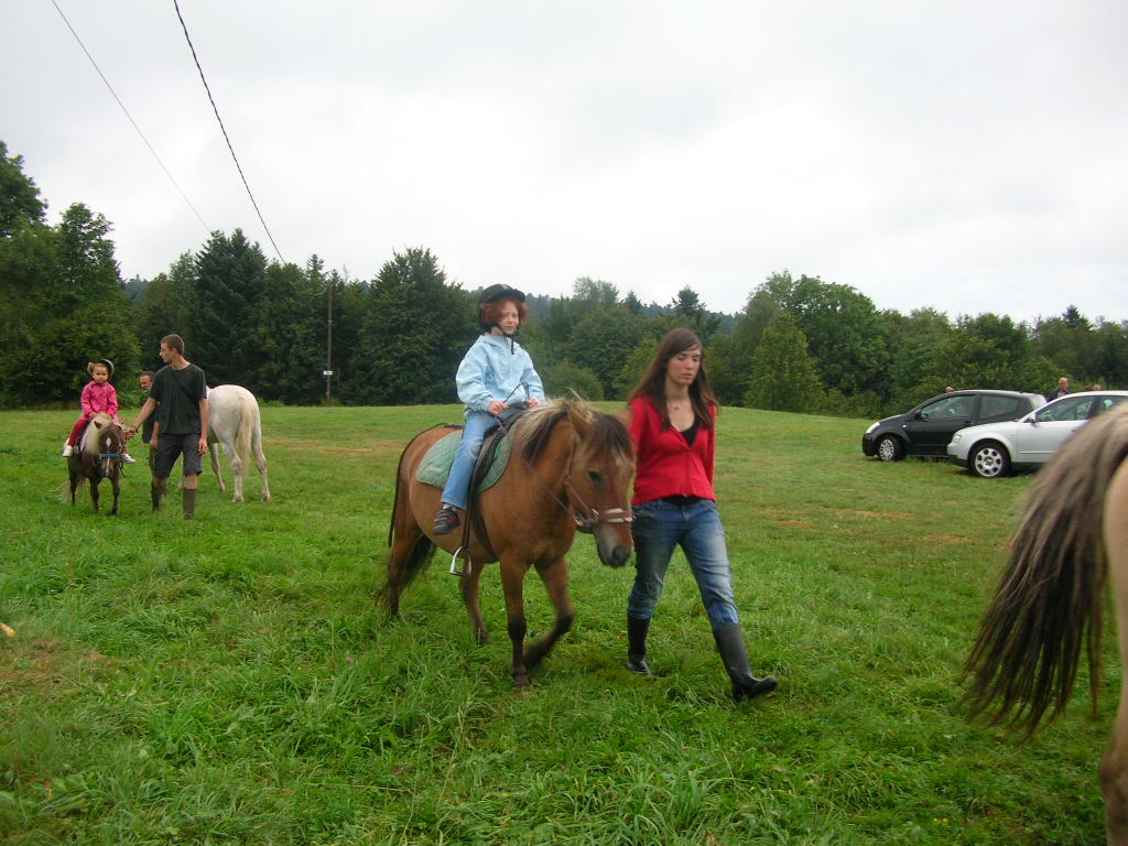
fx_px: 1141
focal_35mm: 35
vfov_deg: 40.7
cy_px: 423
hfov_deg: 52.6
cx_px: 564
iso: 50
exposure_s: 1/49
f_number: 2.8
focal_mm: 5.8
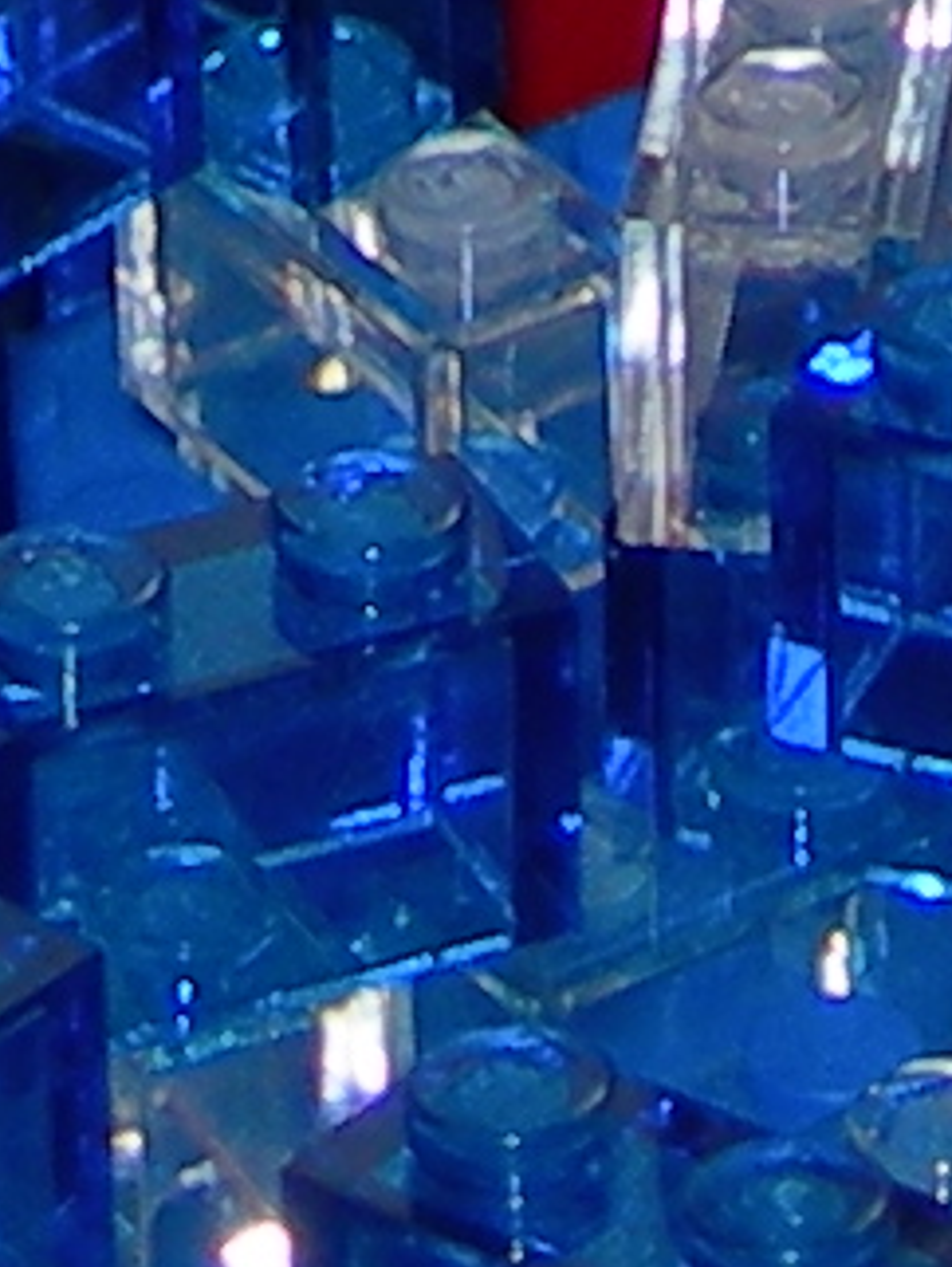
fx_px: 13257
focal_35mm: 362
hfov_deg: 4.1
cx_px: 480
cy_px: -2542
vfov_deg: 5.2
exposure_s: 1/60.1
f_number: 2.8
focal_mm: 7.8
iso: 50
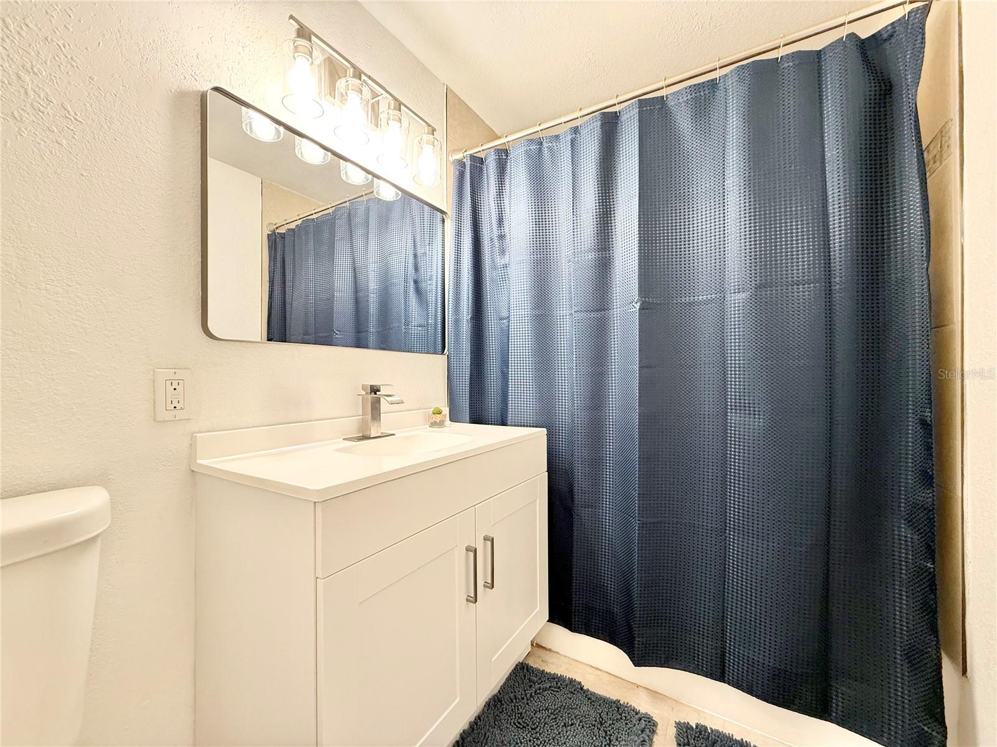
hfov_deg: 102.1
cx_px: 498
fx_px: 403
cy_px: 374
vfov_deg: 85.7
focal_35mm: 14
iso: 200
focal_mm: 2.22
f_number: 2.2
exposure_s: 1/60
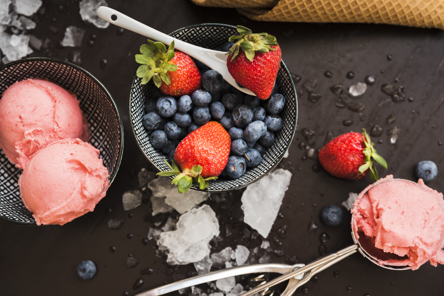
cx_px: 222
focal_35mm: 70
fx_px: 864
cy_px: 148
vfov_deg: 19.5
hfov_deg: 28.8
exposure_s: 1/125
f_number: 4.5
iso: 500
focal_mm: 70
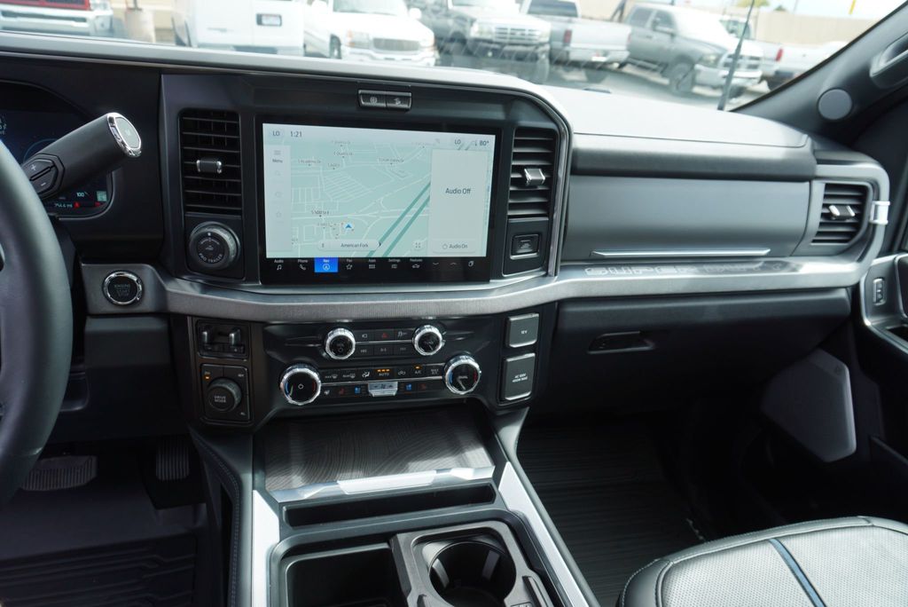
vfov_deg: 53.2
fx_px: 606
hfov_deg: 73.7
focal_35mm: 24
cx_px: 454
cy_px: 304
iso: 100
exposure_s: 1/100
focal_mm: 16
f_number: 5
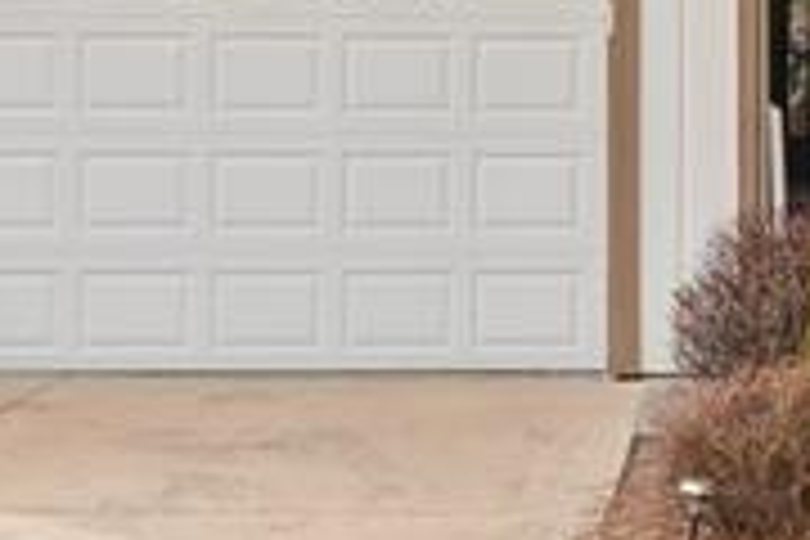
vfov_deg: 12.4
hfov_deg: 18.0
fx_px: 2455
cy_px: 9
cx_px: 918
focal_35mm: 109
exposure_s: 1/400
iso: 800
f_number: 8
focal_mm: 12.8
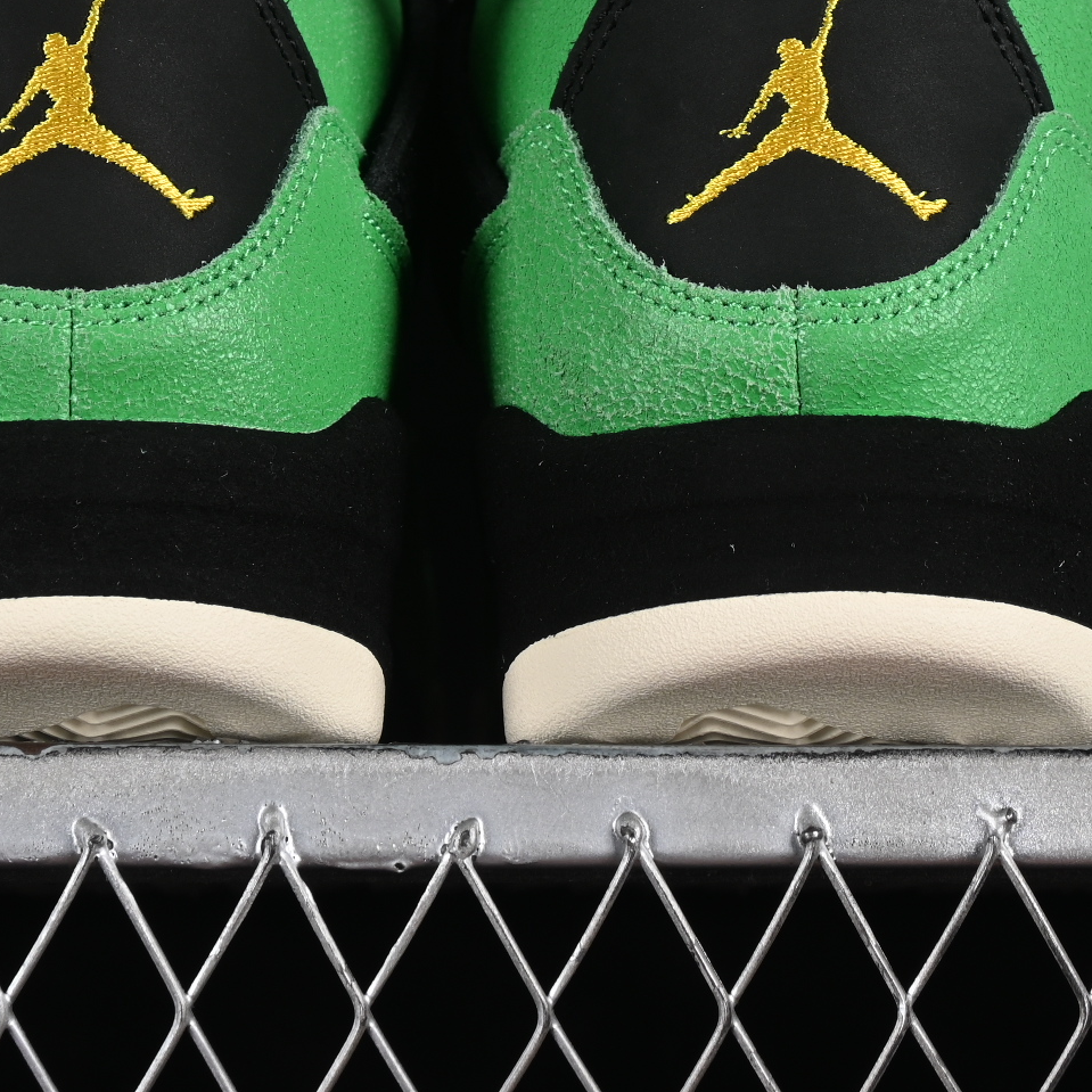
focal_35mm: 185
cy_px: 95
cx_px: 484
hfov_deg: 9.5
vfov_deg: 9.4
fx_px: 6603
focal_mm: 50
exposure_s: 1/80
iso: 160
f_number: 7.1
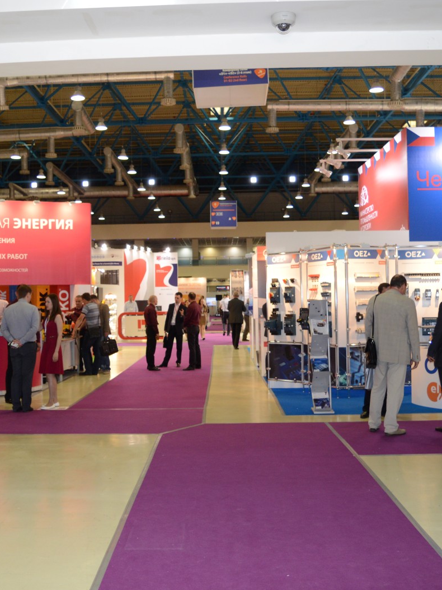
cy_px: 294
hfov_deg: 35.8
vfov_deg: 46.8
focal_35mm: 40
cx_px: 173
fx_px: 681
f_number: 4.5
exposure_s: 1/60
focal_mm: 18
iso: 560
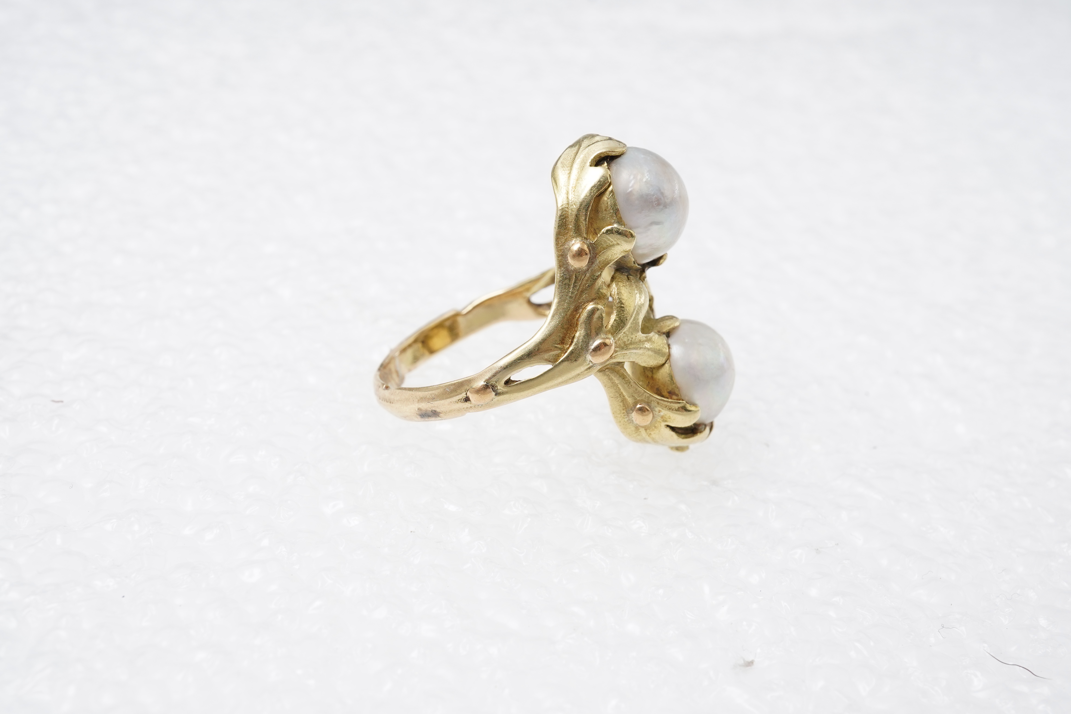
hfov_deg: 43.6
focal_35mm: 45
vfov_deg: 29.9
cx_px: 536
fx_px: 1339
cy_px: 357
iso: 500
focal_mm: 30
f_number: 20
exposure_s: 1/125
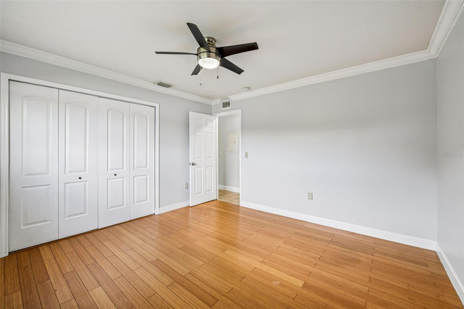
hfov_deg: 104.3
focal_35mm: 14
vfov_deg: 81.2
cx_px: 232
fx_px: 180
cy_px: 154
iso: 400
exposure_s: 1/13
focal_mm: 14
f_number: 8
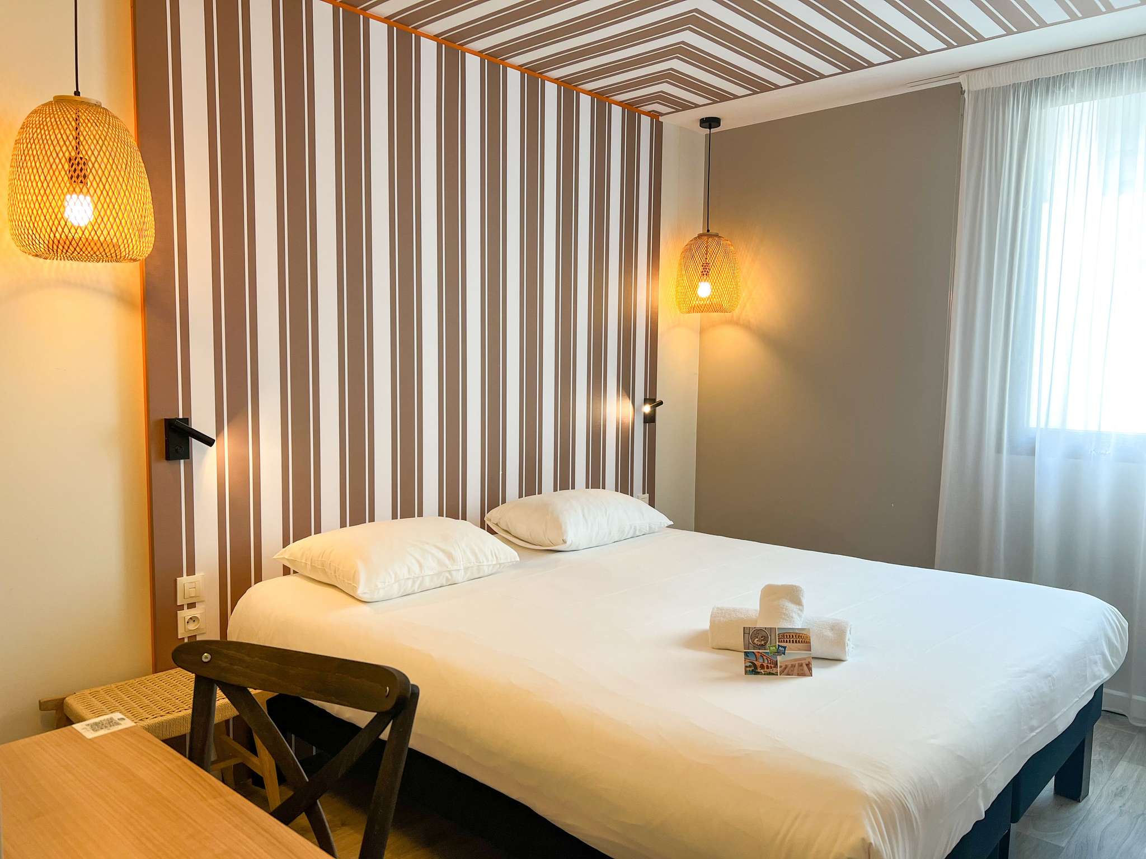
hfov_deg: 67.3
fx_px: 861
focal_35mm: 26
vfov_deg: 53.1
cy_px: 430
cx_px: 573
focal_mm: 5.7
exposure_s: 1/100
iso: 80
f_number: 1.5
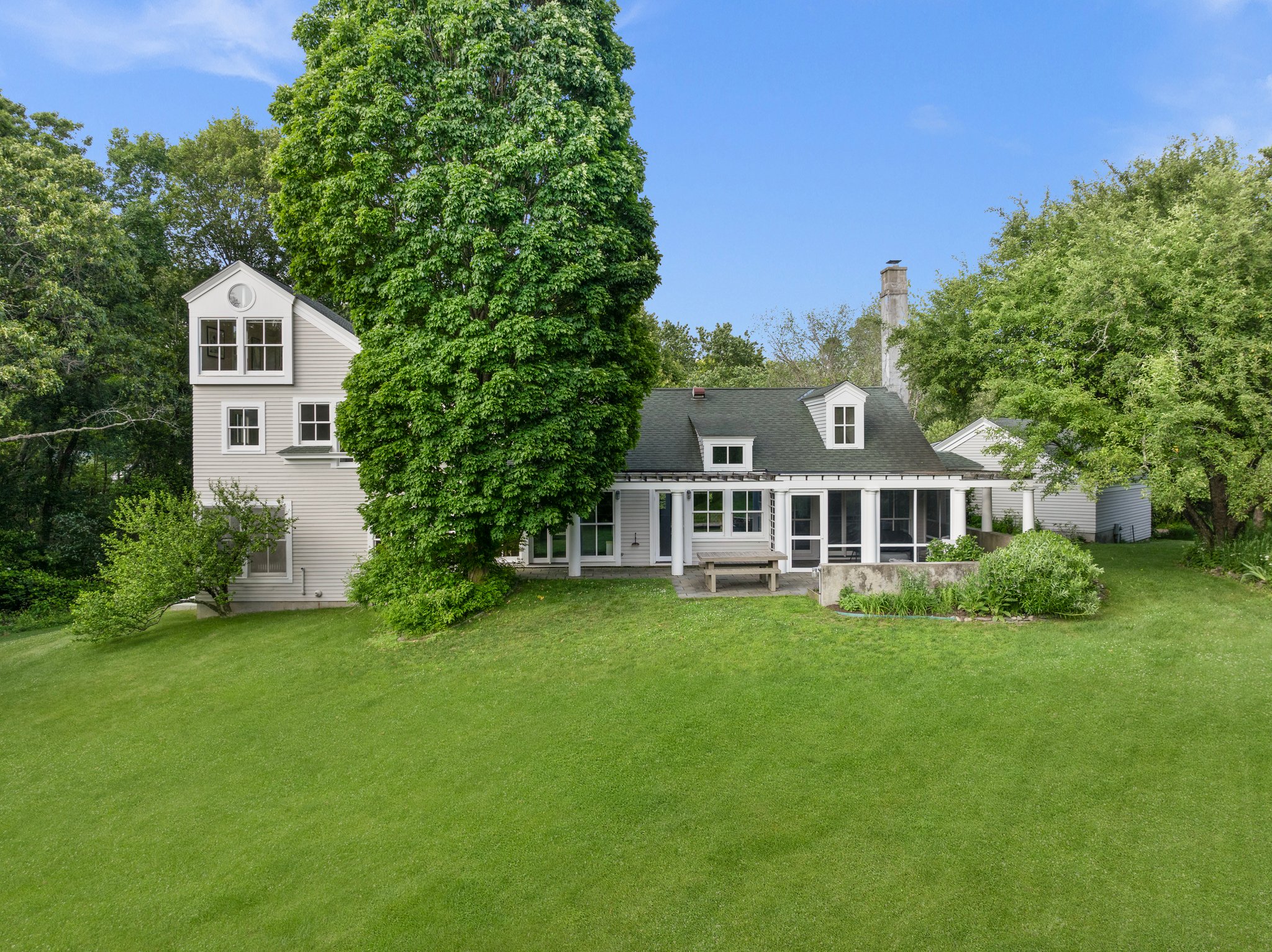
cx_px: 636
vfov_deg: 56.8
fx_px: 881
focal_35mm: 24
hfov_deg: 71.6
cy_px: 476
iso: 100
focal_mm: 12.29
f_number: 2.8
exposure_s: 1/80
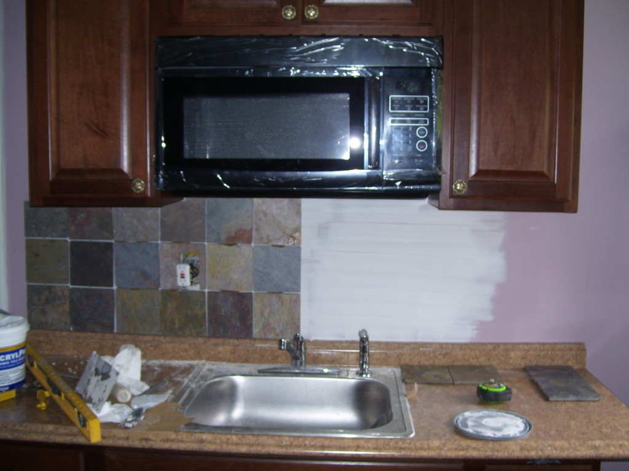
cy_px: 236
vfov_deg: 38.7
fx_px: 672
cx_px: 314
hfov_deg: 50.1
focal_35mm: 37
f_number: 2.7
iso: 80
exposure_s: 1/60
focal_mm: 6
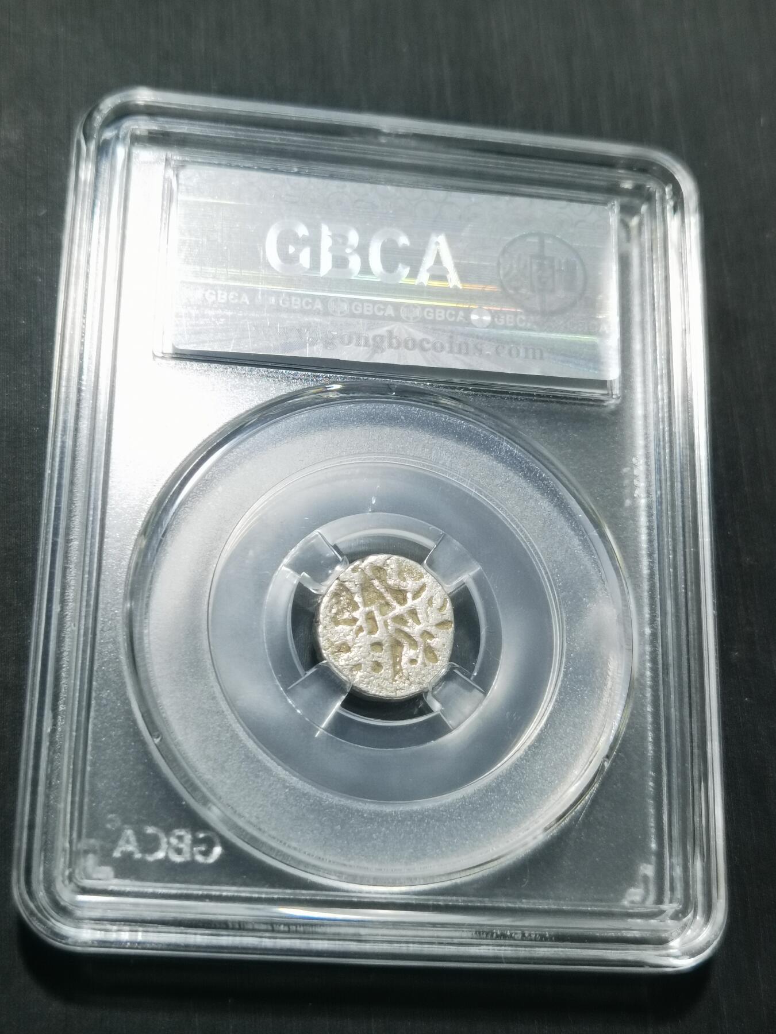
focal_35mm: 54
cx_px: 388
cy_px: 517
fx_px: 1614
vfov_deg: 35.5
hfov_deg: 27.0
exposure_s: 1/100
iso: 160
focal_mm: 6.67
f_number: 1.9
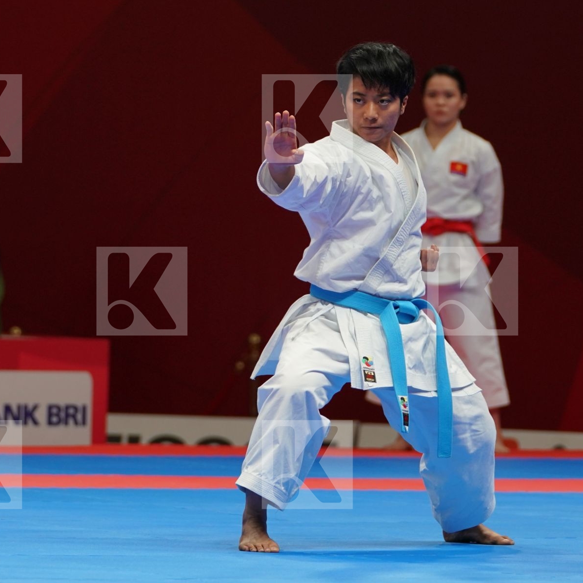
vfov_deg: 5.1
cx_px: 307
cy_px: 291
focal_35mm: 343
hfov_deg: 5.1
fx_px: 6536
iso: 1000
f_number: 4
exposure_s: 1/500
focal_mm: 179
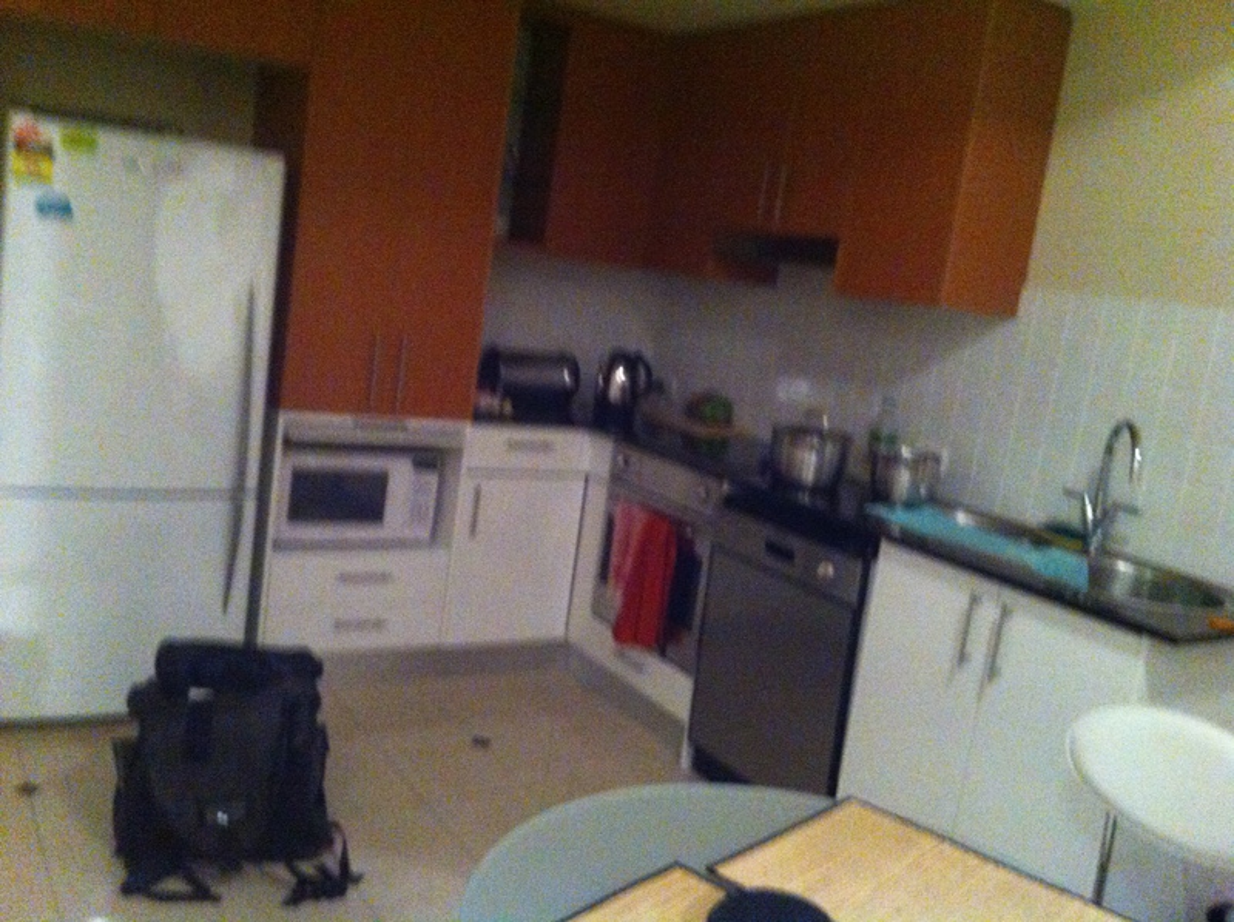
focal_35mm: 35
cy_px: 461
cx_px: 617
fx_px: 1246
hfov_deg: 52.7
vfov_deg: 40.6
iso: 1000
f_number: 2.8
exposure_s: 1/15
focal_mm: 3.85
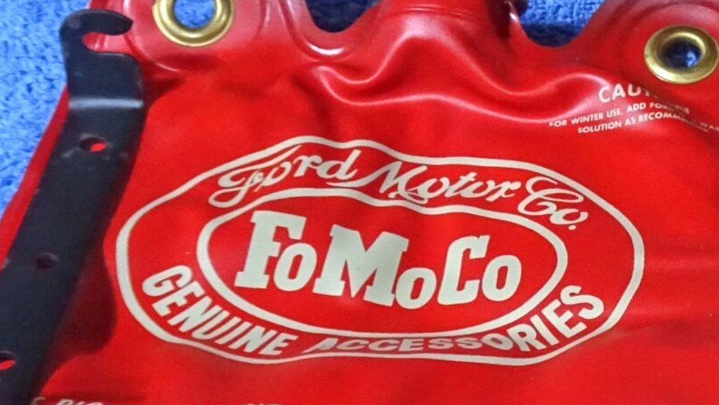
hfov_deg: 17.3
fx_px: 2231
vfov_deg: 10.4
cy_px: 214
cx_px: 918
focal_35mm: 117
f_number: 4
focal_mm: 5.79
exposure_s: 1/25
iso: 800
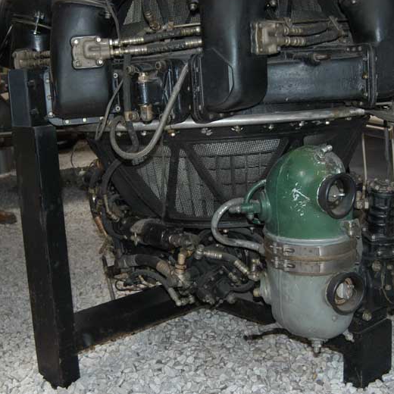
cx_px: 192
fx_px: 605
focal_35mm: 47
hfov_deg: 36.1
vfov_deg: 36.1
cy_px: 195
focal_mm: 24
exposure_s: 1/60
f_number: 5
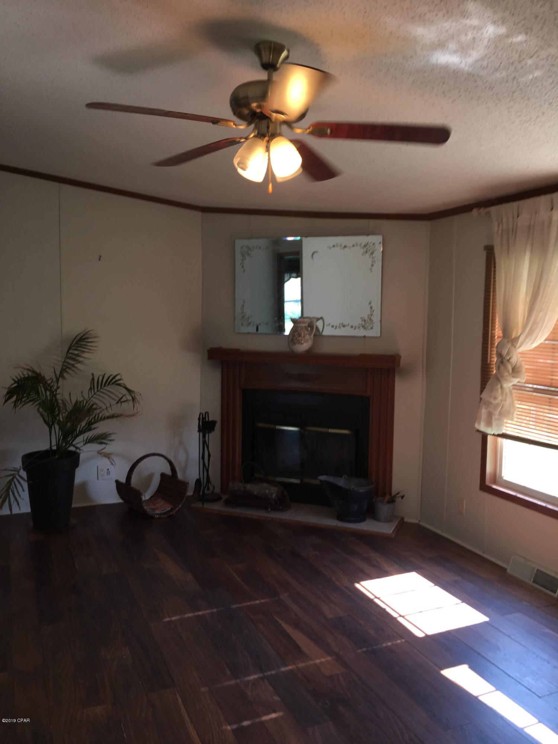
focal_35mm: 29
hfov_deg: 48.2
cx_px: 279
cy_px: 372
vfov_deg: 61.7
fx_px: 623
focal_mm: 4.15
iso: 25
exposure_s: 1/33
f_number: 2.2
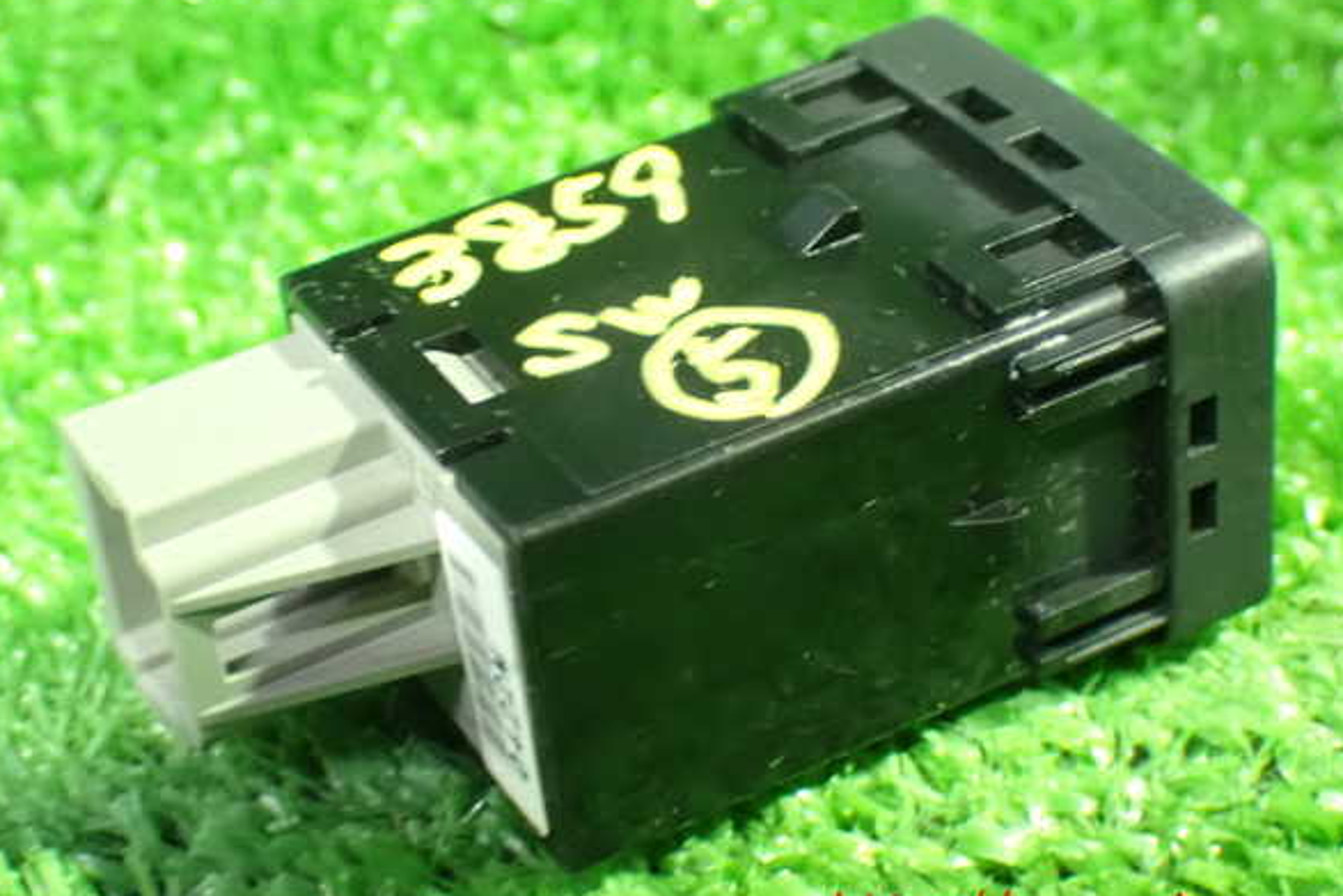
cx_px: 665
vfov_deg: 16.7
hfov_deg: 24.8
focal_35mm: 82
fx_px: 3060
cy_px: 429
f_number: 4.1
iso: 1600
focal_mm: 13.65
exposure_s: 1/8
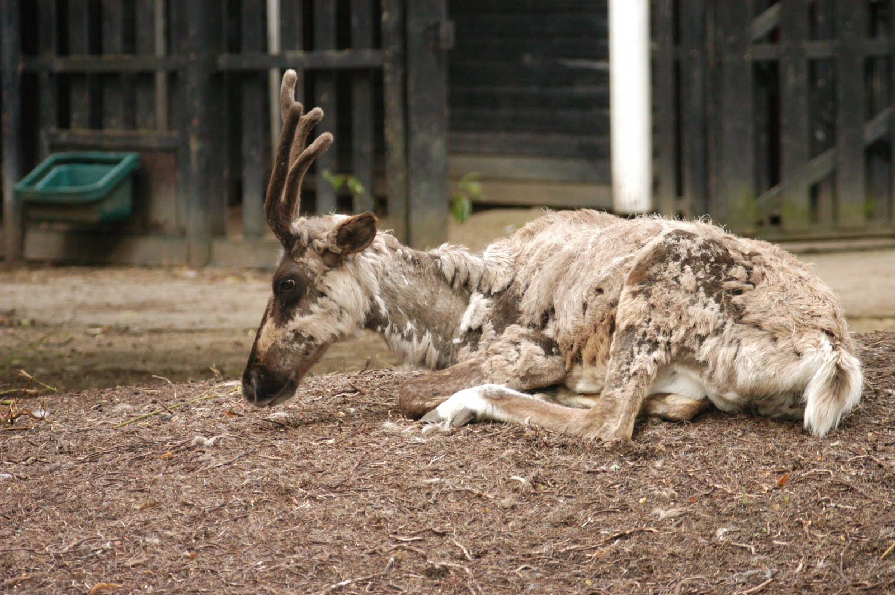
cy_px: 298
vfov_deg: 7.9
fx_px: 4322
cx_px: 448
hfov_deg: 11.8
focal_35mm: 174
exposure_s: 1/180
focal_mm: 116
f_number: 4.8
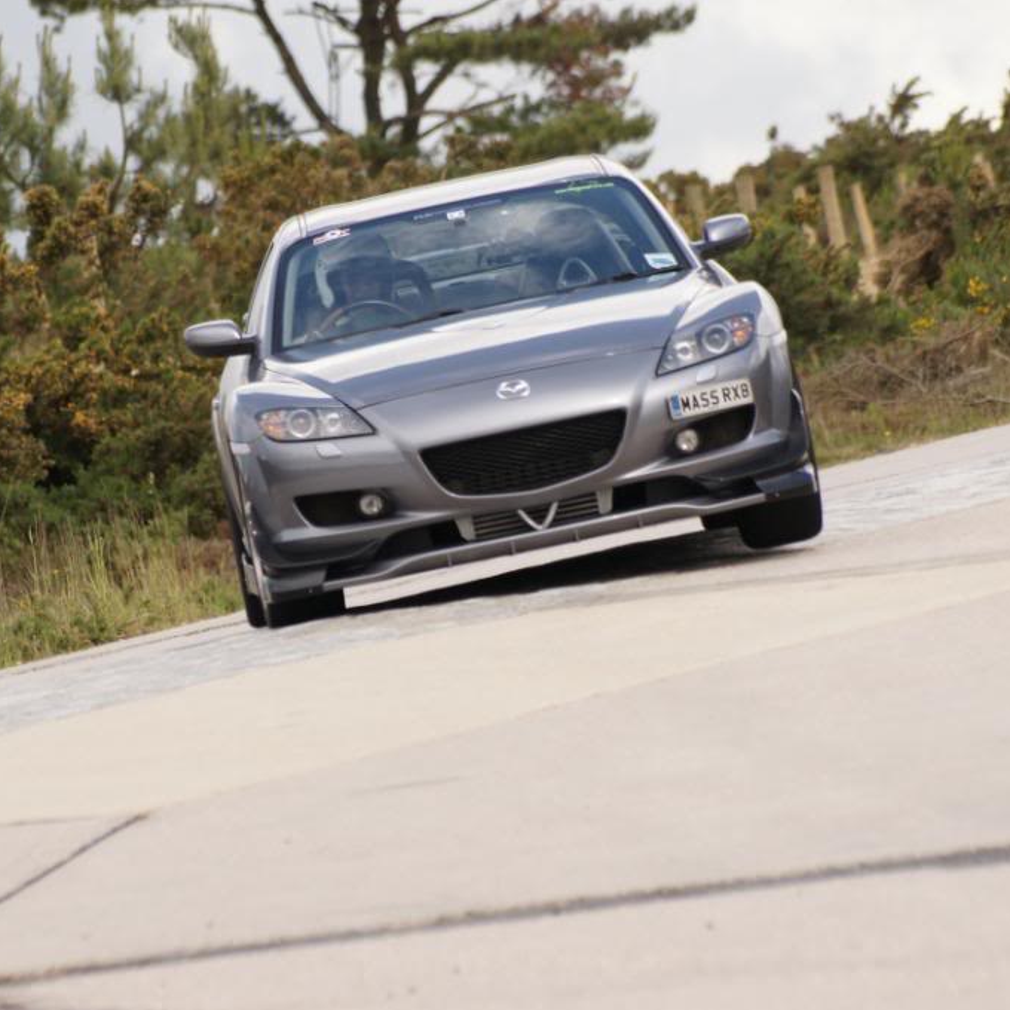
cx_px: 447
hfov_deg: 3.7
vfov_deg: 3.7
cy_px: 505
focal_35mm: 480
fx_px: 15845
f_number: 5.6
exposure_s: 1/400
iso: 200
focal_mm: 250
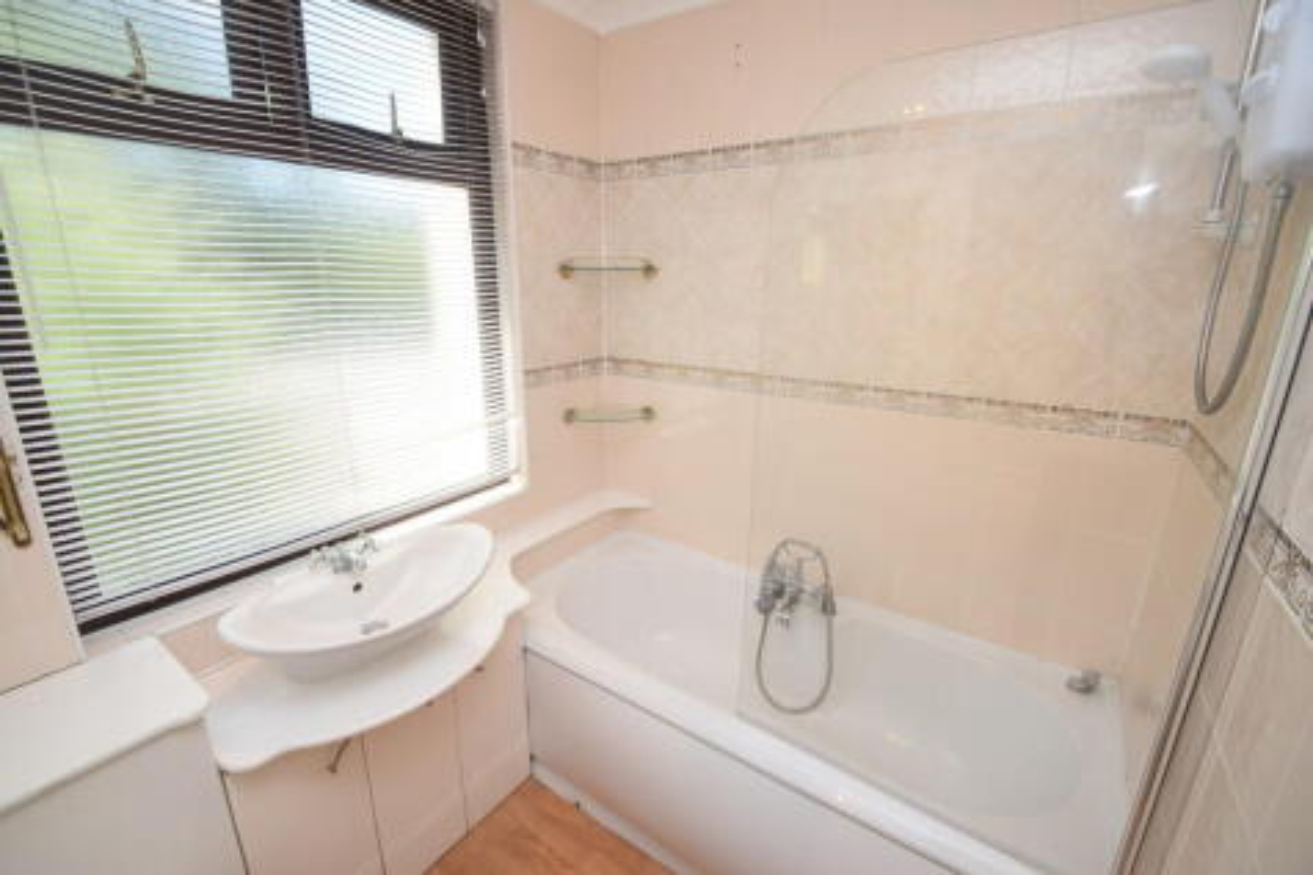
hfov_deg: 100.4
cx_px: 656
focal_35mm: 15
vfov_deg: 77.3
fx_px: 547
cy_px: 438
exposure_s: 1/125
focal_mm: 10
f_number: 5.6
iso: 180
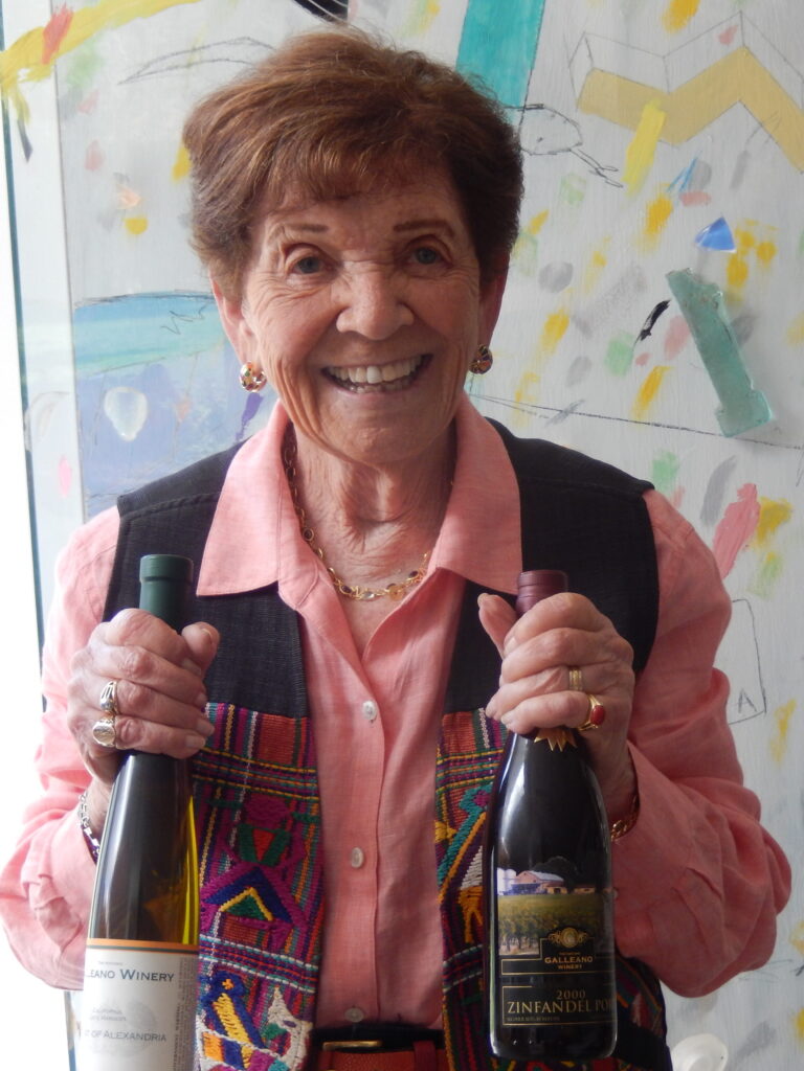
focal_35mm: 58
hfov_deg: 25.2
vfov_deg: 33.2
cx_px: 402
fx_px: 1796
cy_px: 536
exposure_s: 1/30
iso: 180
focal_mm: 10.4
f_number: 4.6
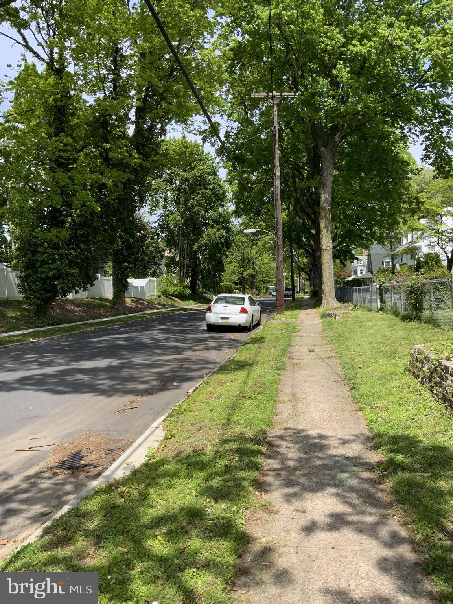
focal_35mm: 29
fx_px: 506
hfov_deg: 48.2
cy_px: 302
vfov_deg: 61.7
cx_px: 226
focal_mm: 3
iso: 16
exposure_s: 1/944
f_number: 1.8
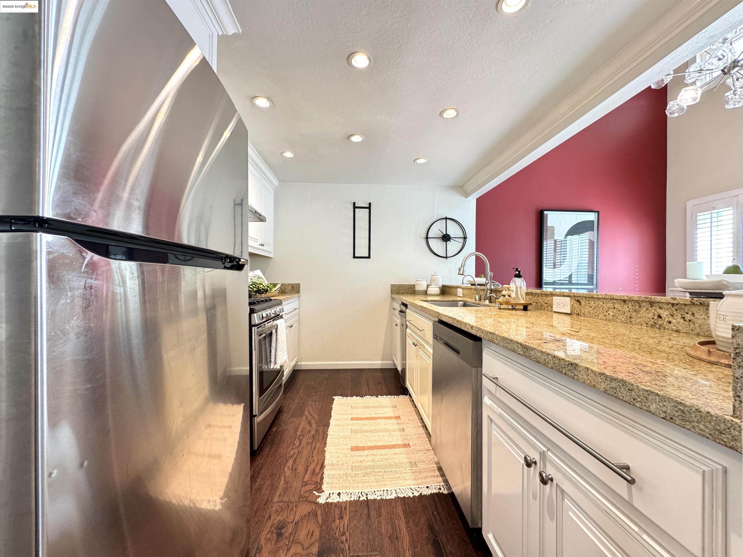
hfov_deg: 102.1
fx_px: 300
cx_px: 372
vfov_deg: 85.7
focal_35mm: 14
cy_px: 278
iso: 250
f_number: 2.2
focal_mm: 2.22
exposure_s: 1/60
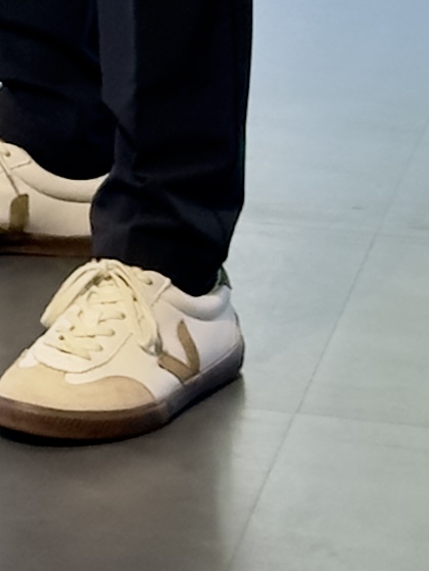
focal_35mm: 346
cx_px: -941
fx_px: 5711
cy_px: -1046
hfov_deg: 4.1
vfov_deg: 5.4
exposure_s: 1/142
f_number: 1.78
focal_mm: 6.86
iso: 64
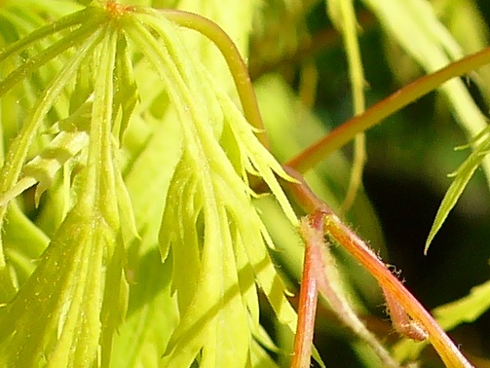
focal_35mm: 133
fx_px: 1884
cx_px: 362
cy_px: 580
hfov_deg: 14.8
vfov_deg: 10.7
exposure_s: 1/200
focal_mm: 6.1
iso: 64
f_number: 5.6
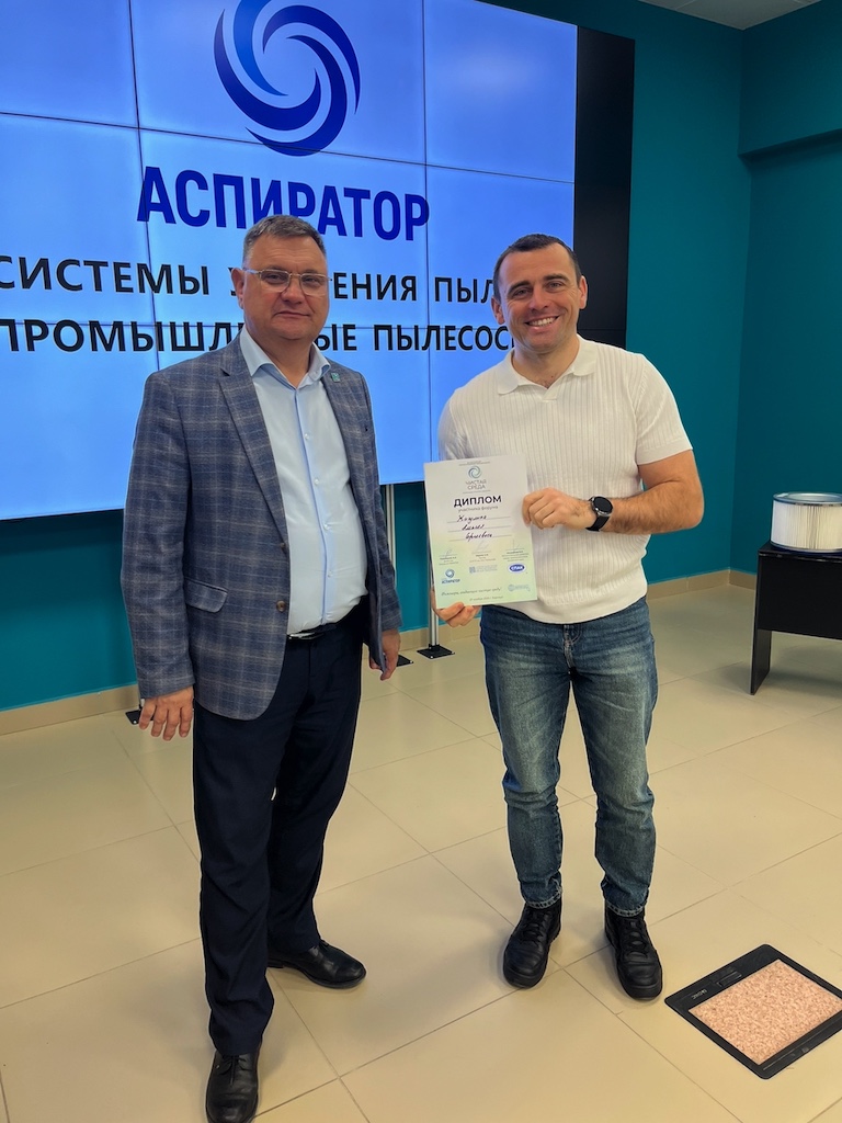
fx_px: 843
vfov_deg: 67.3
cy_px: 562
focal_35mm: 26
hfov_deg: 53.1
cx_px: 421
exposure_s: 1/96
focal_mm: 5.1
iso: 64
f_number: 1.6
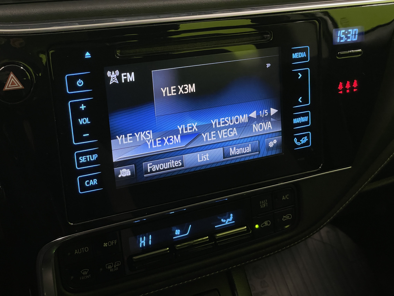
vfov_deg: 28.0
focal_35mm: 52
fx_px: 592
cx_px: 197
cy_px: 148
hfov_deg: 36.8
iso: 160
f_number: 2
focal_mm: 6
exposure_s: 1/50
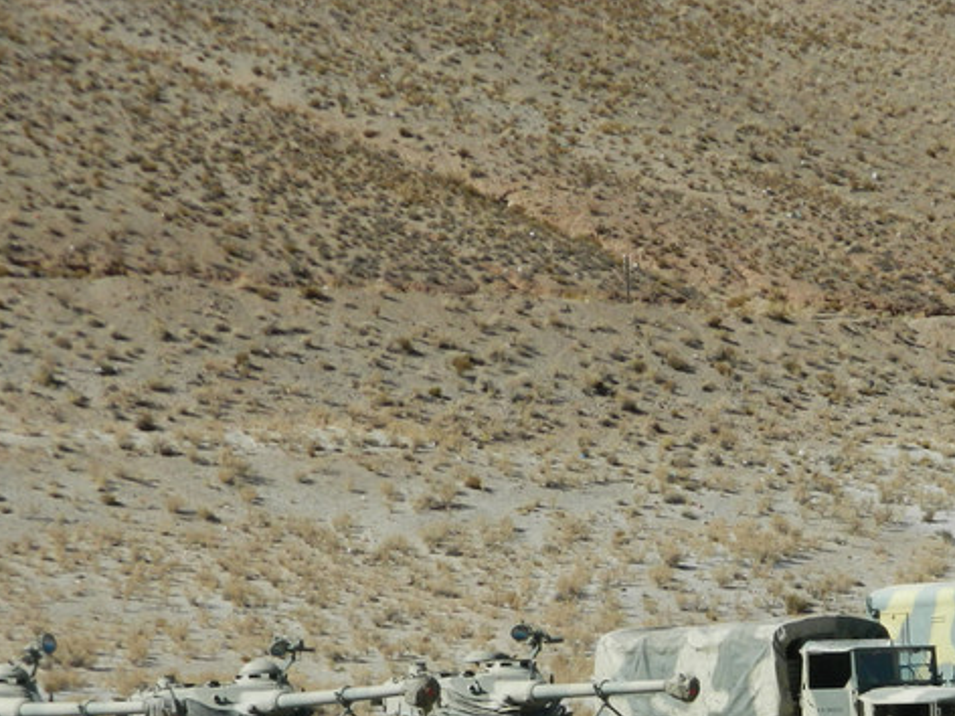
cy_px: 785
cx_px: 780
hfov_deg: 10.4
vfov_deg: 7.8
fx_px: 5242
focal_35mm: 190
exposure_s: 1/125
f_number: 11.9
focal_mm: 15.1
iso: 80
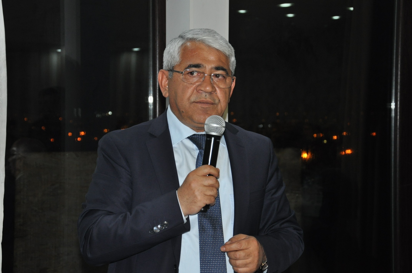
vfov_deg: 17.4
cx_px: 206
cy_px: 136
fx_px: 892
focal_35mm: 78
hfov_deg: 26.0
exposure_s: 1/60
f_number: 5
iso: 800
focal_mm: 52
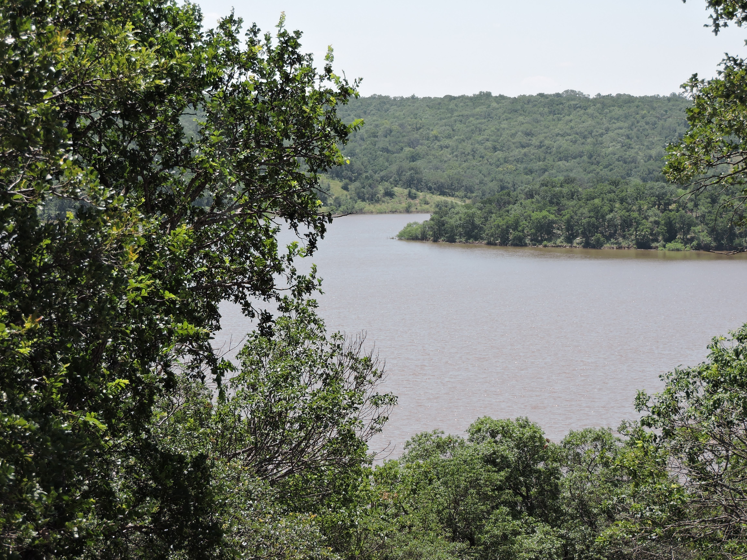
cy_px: 280
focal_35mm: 105
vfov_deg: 14.1
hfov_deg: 18.7
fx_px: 2266
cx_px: 374
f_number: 4.2
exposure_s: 1/640
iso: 100
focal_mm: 18.7
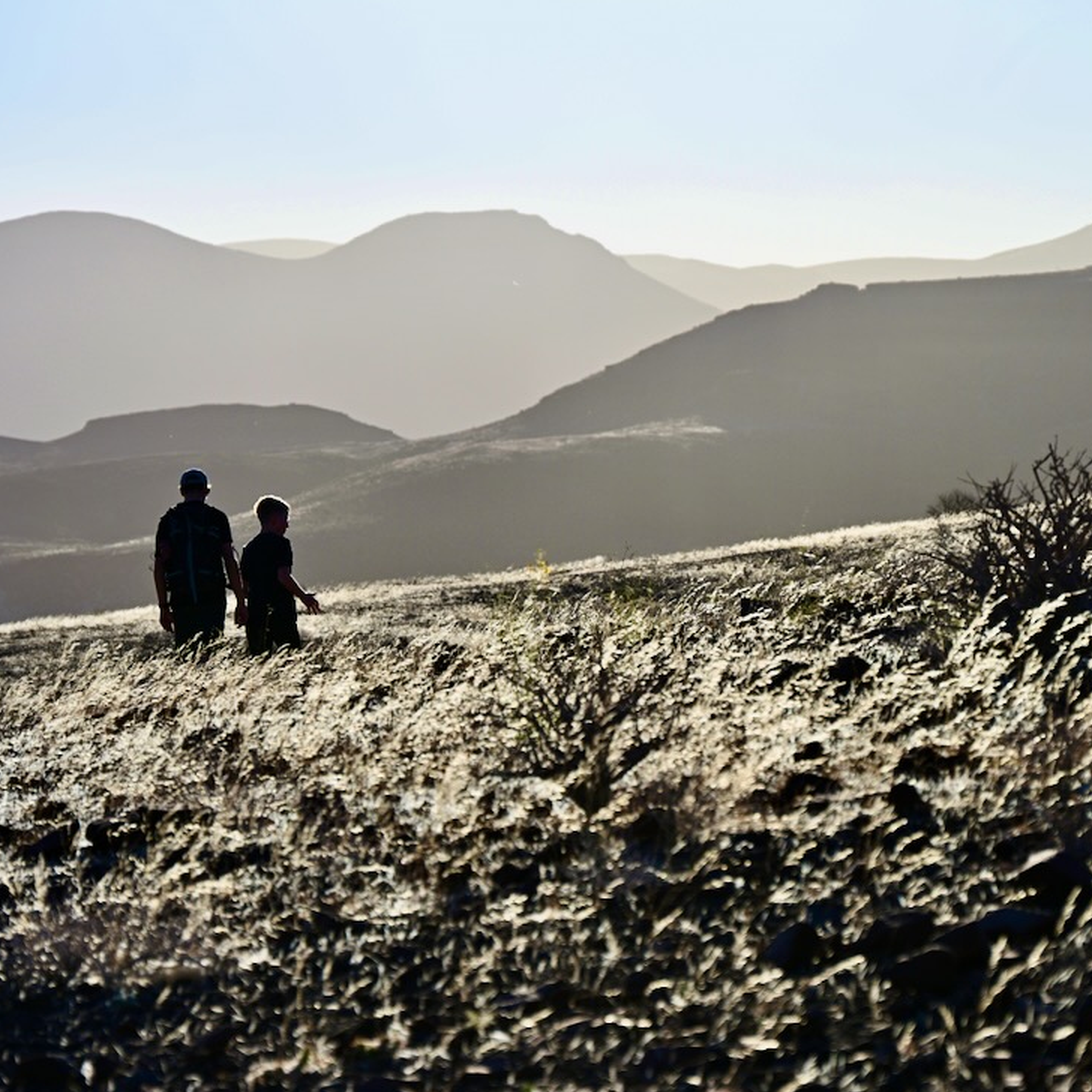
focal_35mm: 167
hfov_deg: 10.5
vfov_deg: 10.5
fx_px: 5960
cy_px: 548
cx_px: 594
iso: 100
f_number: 6.3
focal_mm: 130
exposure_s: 1/640
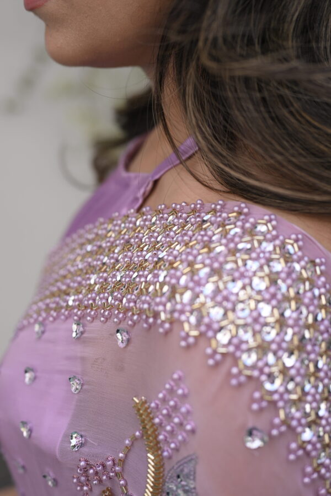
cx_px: 166
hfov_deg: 27.0
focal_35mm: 50
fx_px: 690
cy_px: 248
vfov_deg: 39.6
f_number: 3.5
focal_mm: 50
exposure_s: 1/250
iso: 160
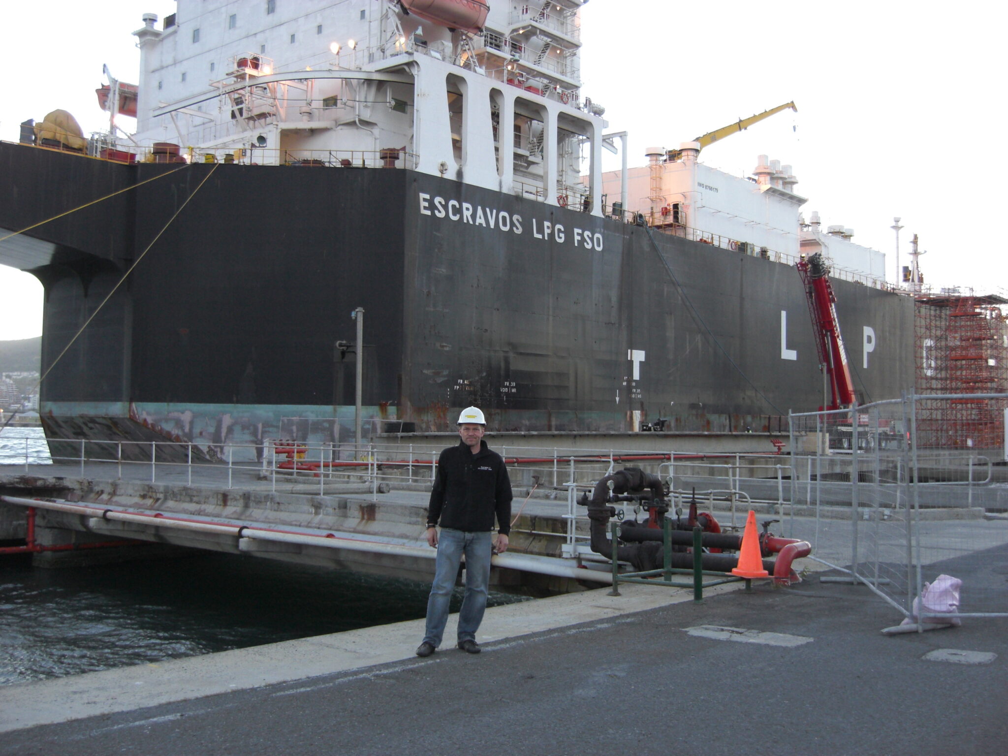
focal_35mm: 38
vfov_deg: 37.7
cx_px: 504
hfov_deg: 49.0
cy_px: 378
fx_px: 1107
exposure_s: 1/60
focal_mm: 7.9
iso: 200
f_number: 2.8
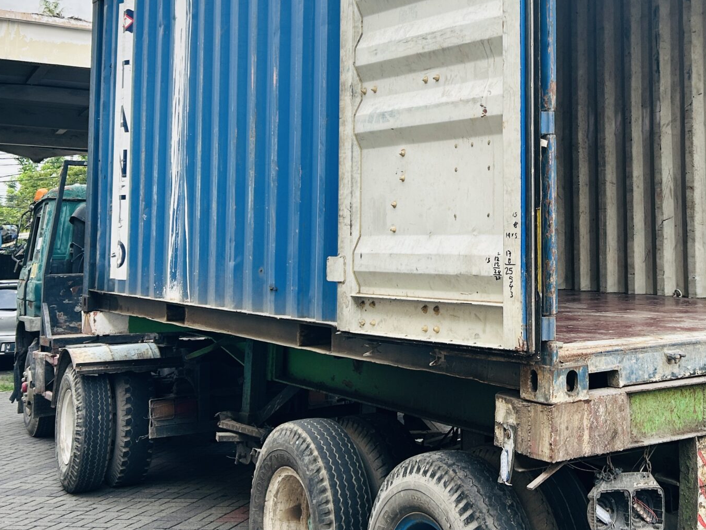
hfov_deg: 37.2
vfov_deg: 29.4
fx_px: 1000
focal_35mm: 49
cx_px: 587
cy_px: 154
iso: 32
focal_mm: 5.7
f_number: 1.5
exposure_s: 1/132
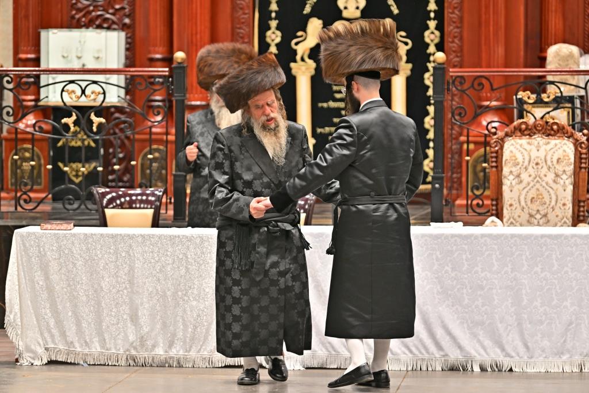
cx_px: 294
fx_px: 2618
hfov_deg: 12.8
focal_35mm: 160
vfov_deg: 8.6
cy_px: 196
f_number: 2.8
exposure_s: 1/400
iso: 800
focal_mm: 160
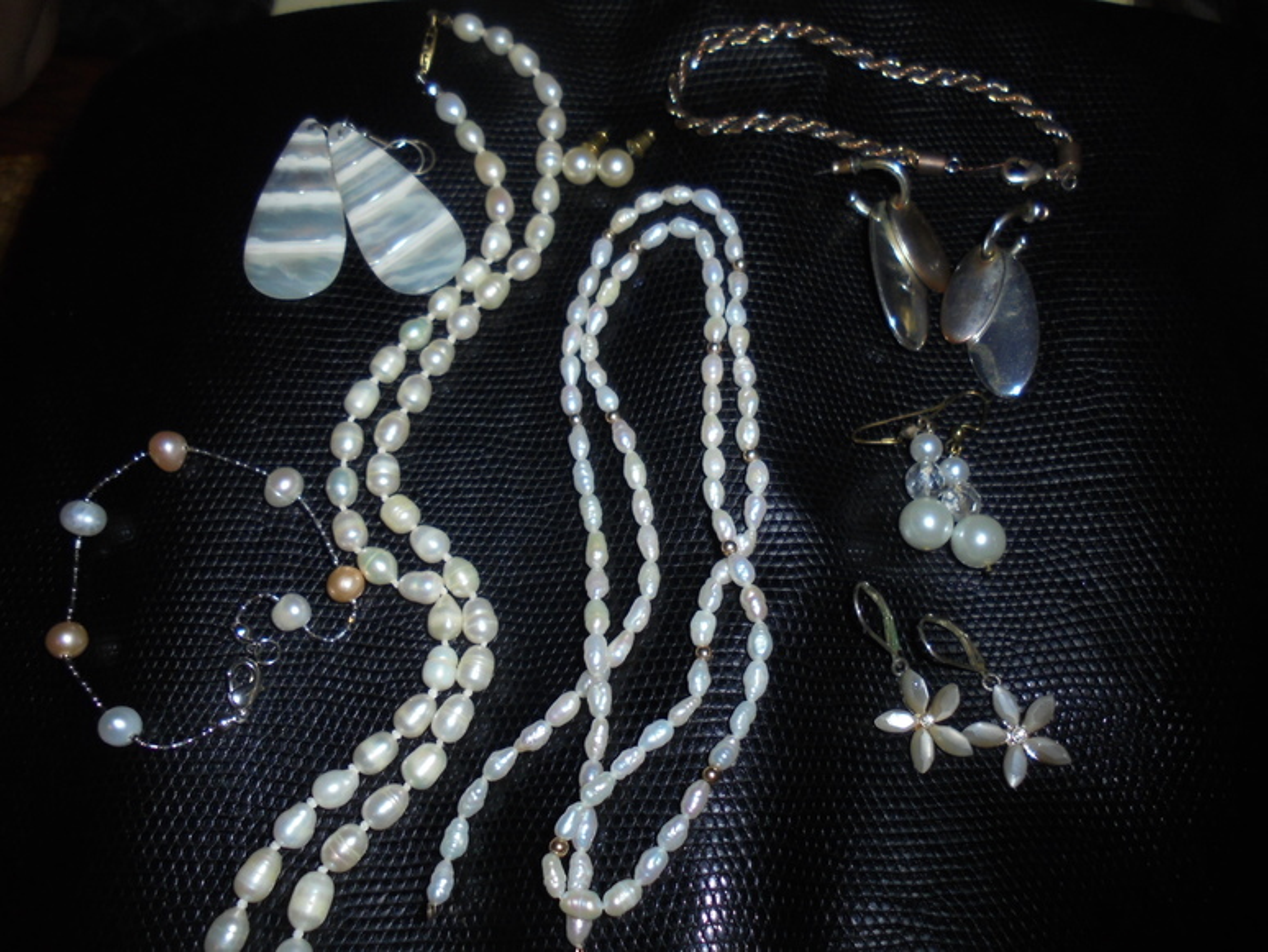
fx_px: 953
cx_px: 634
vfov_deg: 53.1
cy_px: 476
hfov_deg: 67.3
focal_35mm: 26
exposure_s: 1/30
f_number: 11.5
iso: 200
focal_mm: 4.6
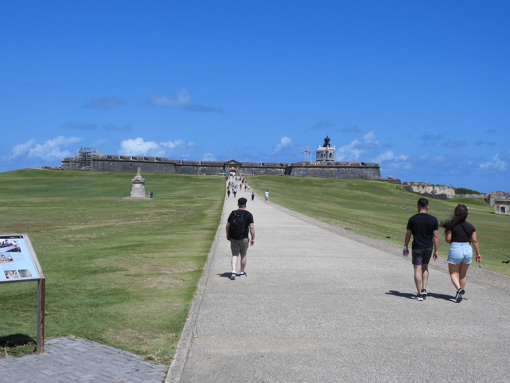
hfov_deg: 40.4
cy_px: 192
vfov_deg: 30.9
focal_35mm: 47
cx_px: 255
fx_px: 692
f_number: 3.5
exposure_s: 1/2000
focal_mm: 8.4
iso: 100
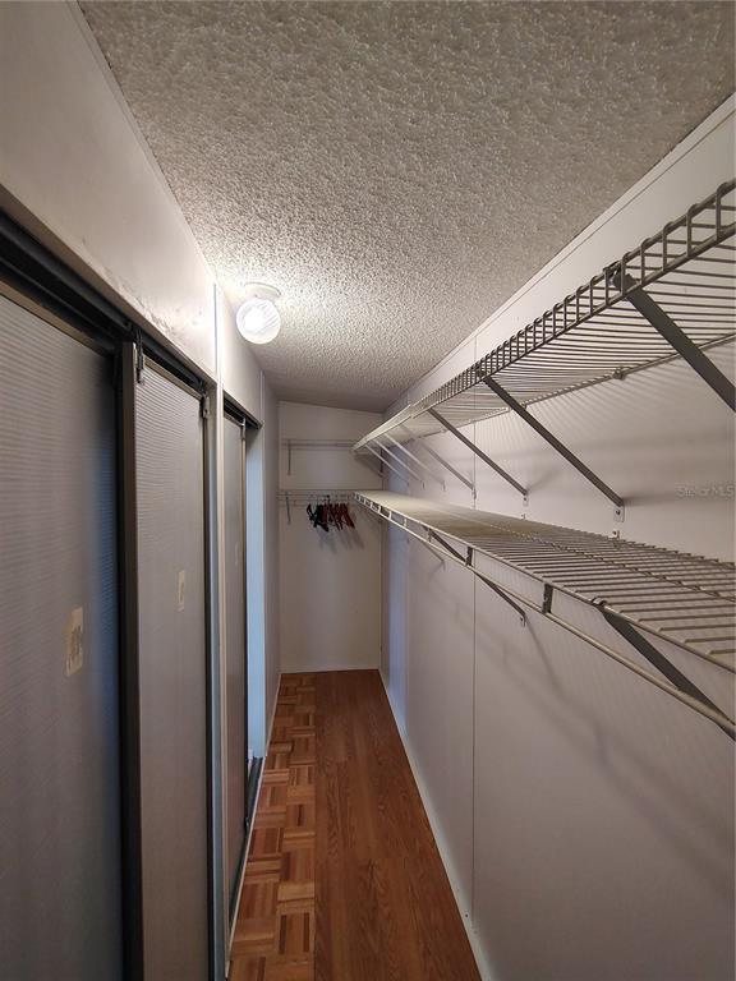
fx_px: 454
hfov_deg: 78.1
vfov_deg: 94.5
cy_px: 490
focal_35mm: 16
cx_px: 368
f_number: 2.2
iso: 441
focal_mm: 2.13
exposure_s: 1/40
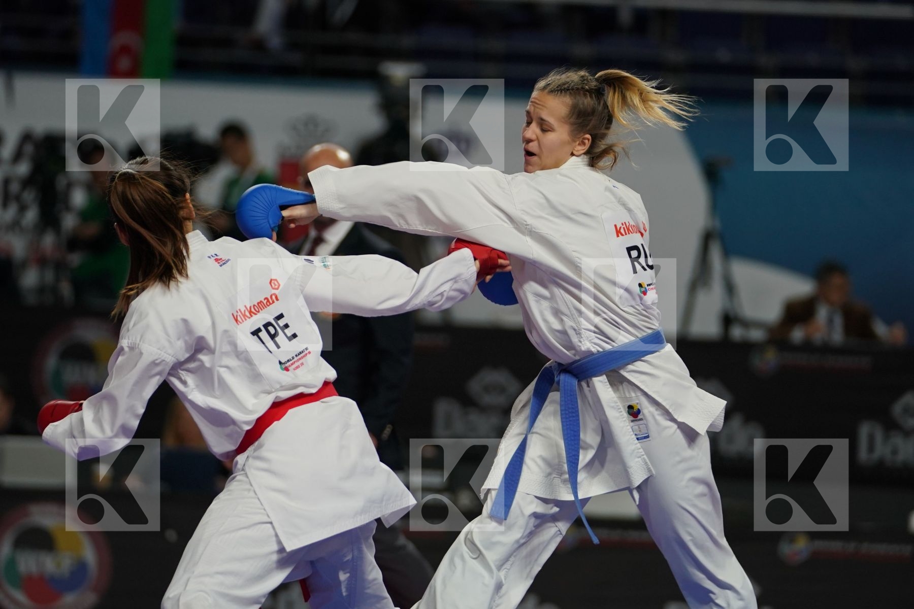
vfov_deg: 5.9
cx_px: 457
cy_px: 304
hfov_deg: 8.9
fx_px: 5890
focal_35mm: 232
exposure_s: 1/1000
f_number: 2.8
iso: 1000
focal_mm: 155
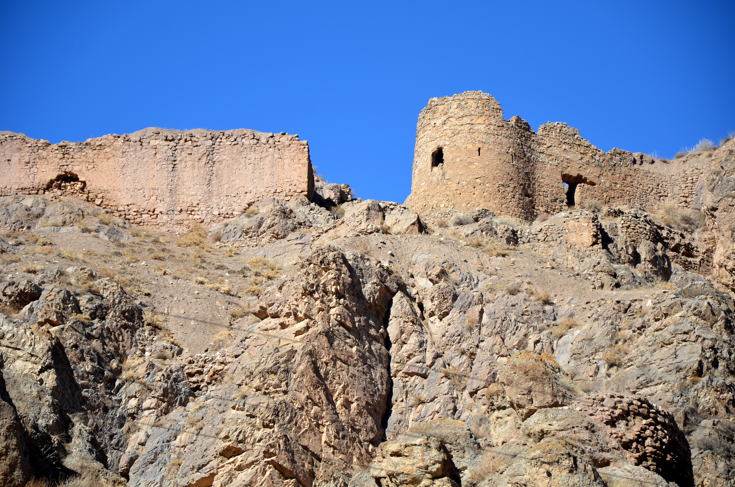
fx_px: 3209
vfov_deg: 8.7
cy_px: 244
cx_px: 368
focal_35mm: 158
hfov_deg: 13.1
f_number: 6.3
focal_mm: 105
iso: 200
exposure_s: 1/640
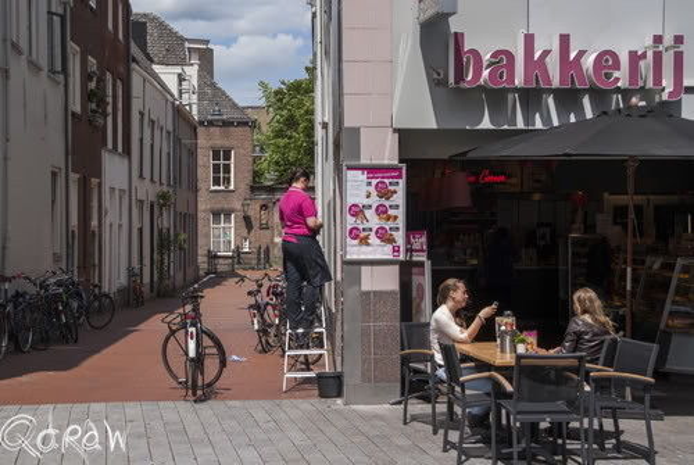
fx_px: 1158
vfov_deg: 22.7
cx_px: 347
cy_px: 232
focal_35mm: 60
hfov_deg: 33.4
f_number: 8
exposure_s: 1/200
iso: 100
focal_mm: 40
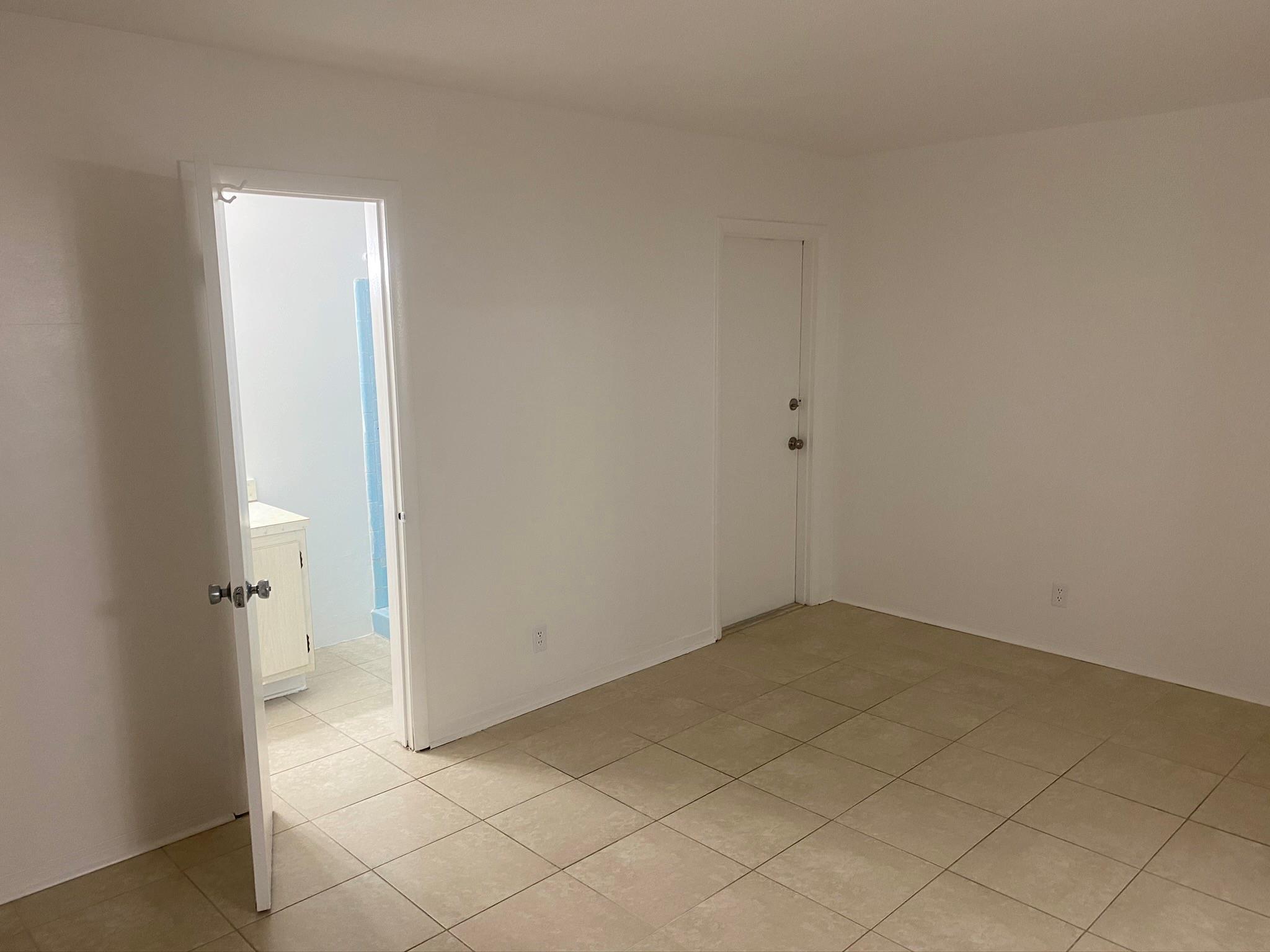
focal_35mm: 26
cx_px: 635
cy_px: 476
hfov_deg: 67.3
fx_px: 954
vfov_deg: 53.1
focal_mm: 4.25
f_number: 1.8
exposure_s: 1/60
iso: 125
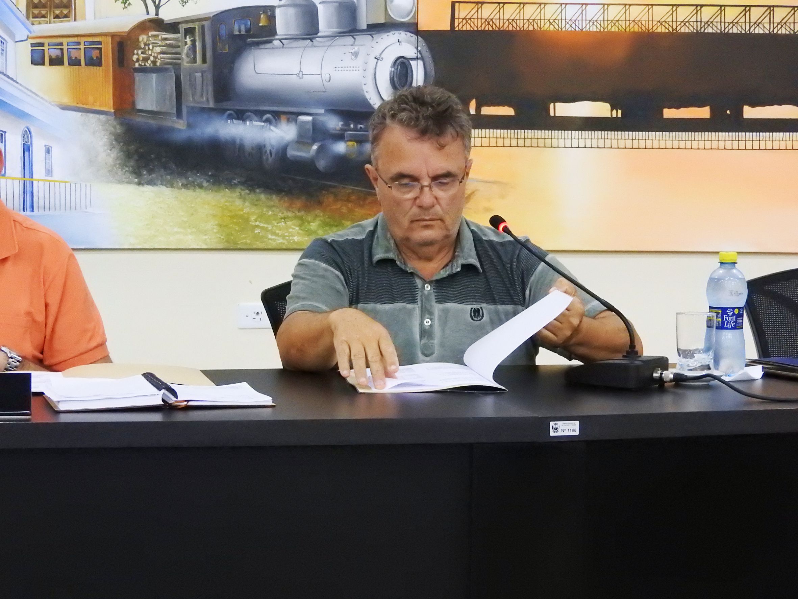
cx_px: 399
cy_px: 300
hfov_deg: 20.6
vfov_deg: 15.6
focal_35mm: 95
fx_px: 2190
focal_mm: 17
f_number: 4.8
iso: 1600
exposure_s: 1/30
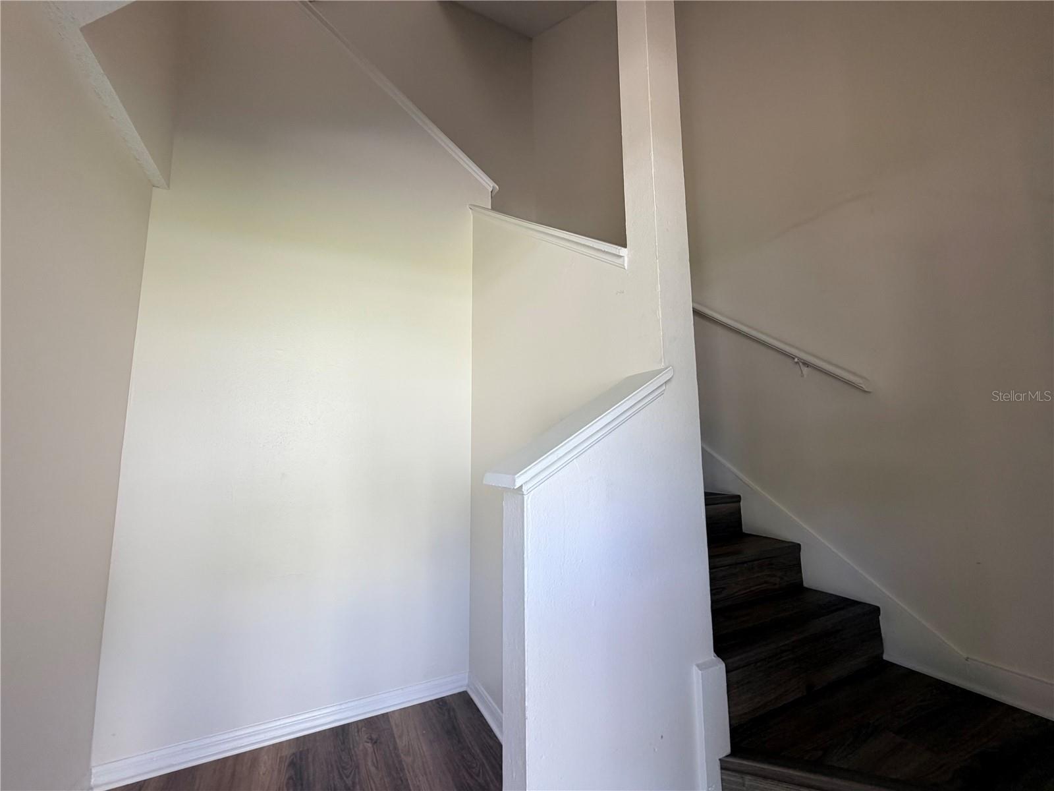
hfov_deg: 102.1
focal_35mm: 14
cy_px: 396
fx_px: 426
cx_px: 527
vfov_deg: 85.7
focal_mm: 2.22
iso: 100
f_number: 2.2
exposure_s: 1/121
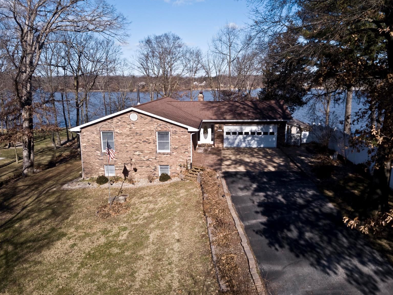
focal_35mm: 27
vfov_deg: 51.3
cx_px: 197
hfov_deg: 65.3
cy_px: 146
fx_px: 306
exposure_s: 1/1100
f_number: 2.2
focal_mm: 4.73
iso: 100
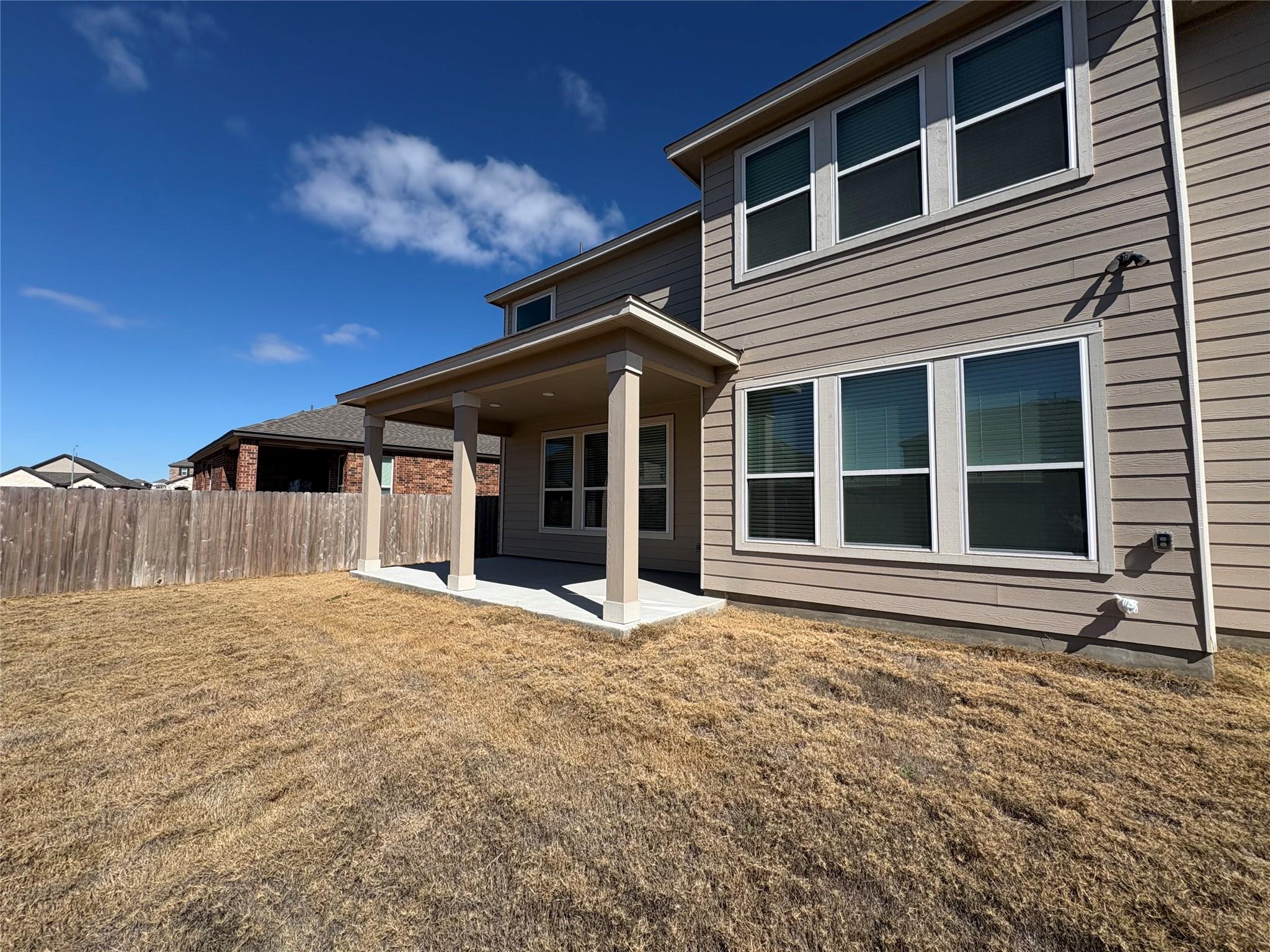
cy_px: 476
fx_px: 514
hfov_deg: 102.1
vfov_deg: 85.7
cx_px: 635
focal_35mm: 14
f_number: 2.2
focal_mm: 2.22
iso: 50
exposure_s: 1/2874
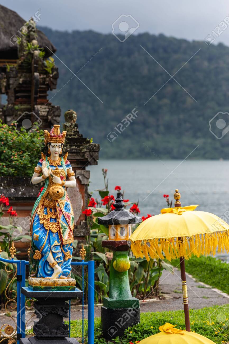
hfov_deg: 10.2
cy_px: 172
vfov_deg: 15.2
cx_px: 114
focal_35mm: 135
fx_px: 1289
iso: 100
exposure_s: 1/160
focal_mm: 135
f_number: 4
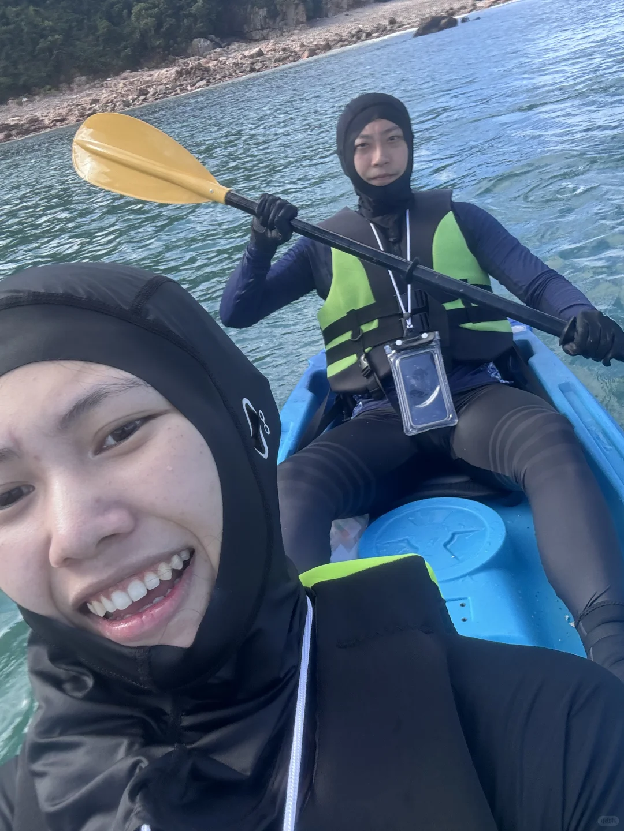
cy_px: 416
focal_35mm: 30
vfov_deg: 60.0
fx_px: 721
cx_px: 312
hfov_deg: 46.8
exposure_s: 1/376
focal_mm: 2.69
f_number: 1.9
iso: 25
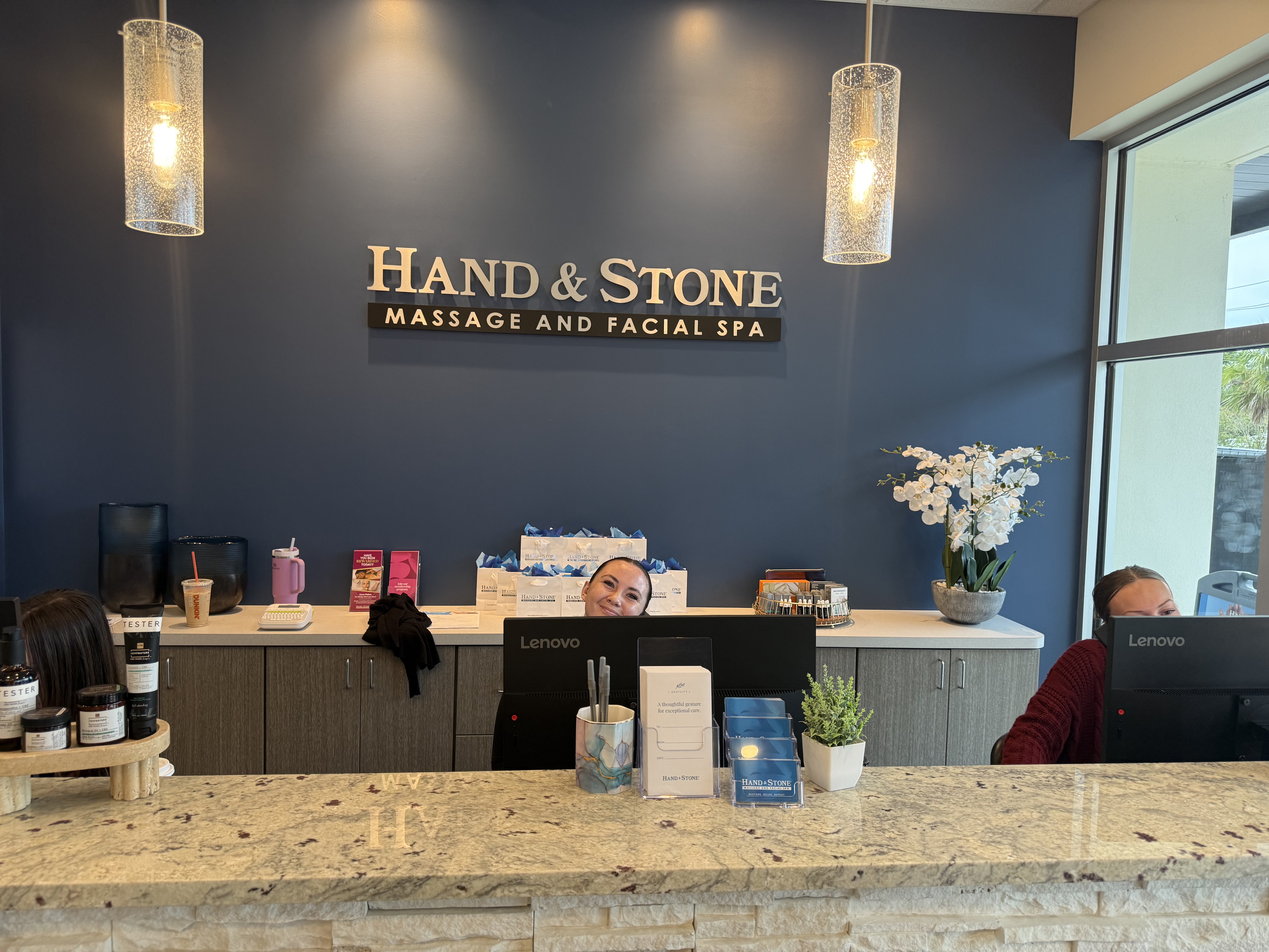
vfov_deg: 56.8
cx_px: 634
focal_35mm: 24
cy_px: 476
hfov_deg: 71.6
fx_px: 880
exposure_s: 1/60
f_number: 1.78
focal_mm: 6.76
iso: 125
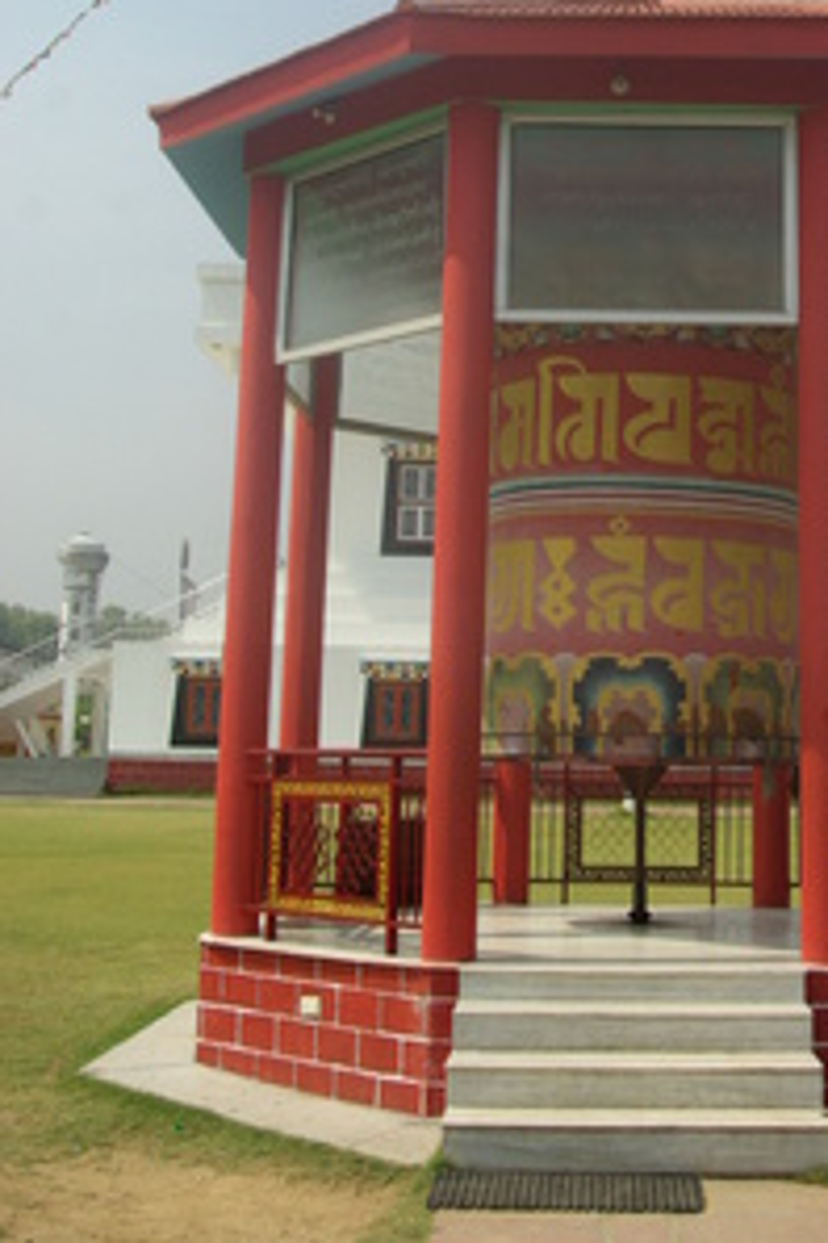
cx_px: 657
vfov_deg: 35.2
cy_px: 364
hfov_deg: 23.9
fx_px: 1925
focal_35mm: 56
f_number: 6.7
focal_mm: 23
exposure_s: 1/180
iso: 200
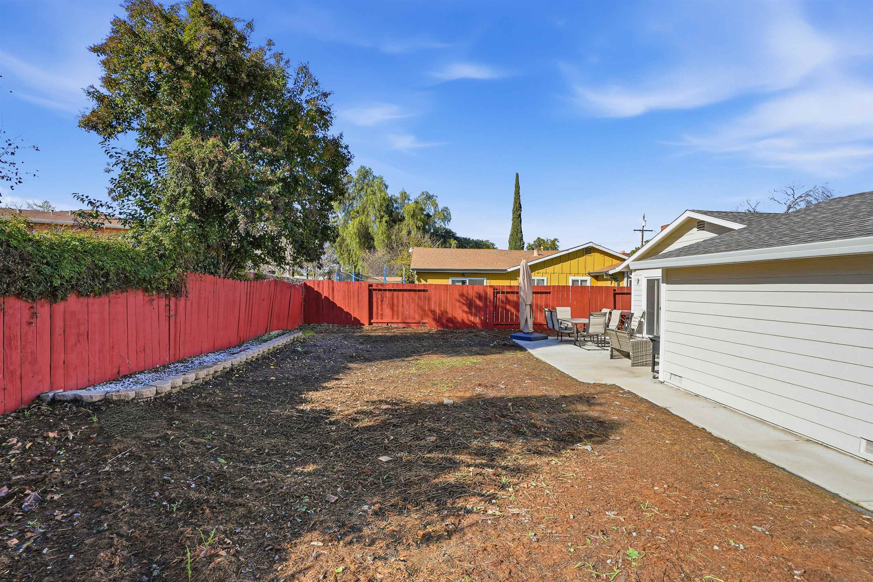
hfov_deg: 96.7
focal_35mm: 16
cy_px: 291
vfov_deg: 73.7
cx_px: 436
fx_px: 388
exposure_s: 1/8000
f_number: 8
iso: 250
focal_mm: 16
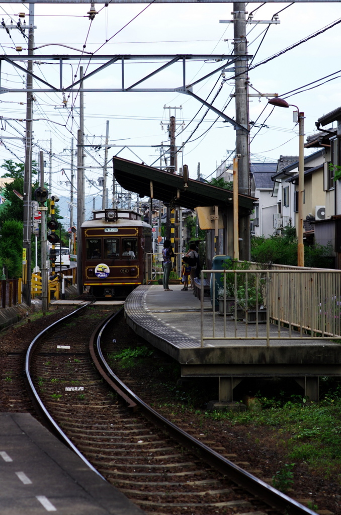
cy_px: 258
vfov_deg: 19.5
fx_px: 1499
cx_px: 170
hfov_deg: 13.0
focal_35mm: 105
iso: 100
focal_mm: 70
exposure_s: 1/400
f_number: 4
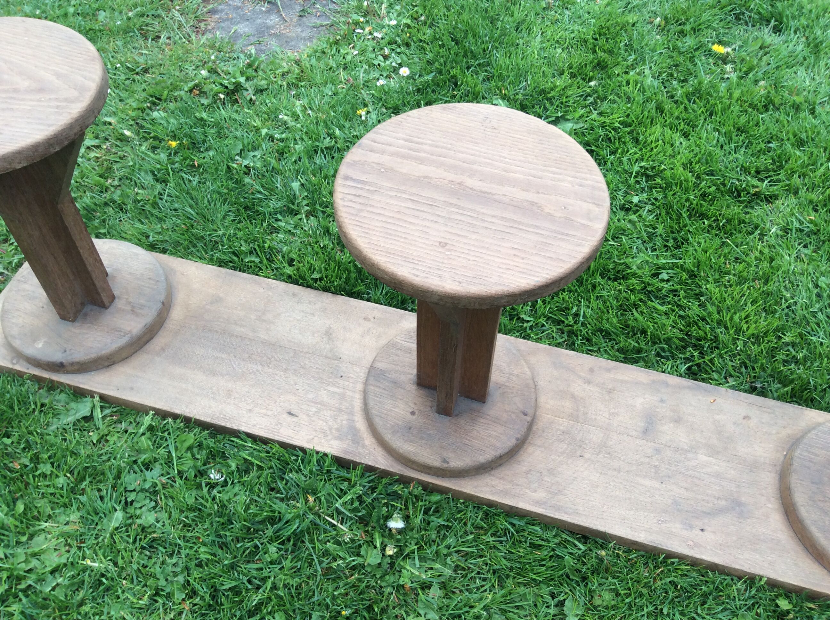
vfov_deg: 44.1
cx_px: 415
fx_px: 766
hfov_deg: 56.9
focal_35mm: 32
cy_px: 310
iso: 32
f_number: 2.4
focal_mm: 3.3
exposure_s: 1/158
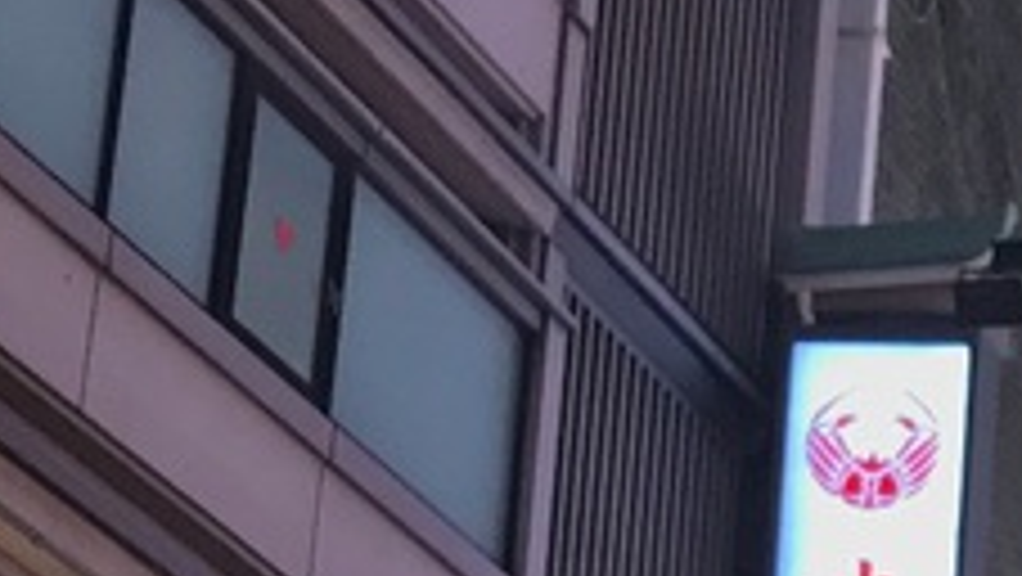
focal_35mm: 161
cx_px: 1270
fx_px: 4366
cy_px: 1400
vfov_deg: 7.1
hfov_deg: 13.0
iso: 25
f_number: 1.8
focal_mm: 3.99
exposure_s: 1/60
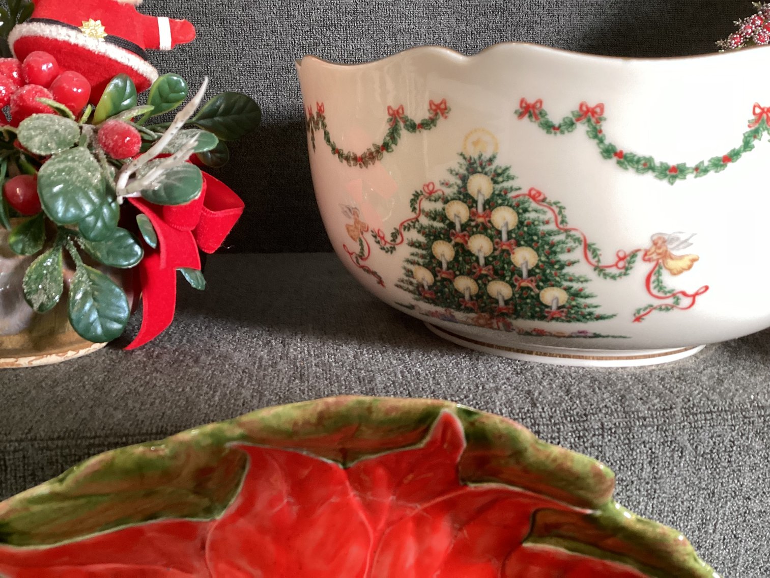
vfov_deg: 45.4
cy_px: 289
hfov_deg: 58.3
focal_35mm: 31
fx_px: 690
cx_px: 385
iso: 250
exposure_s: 1/60
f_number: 2.4
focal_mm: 3.3
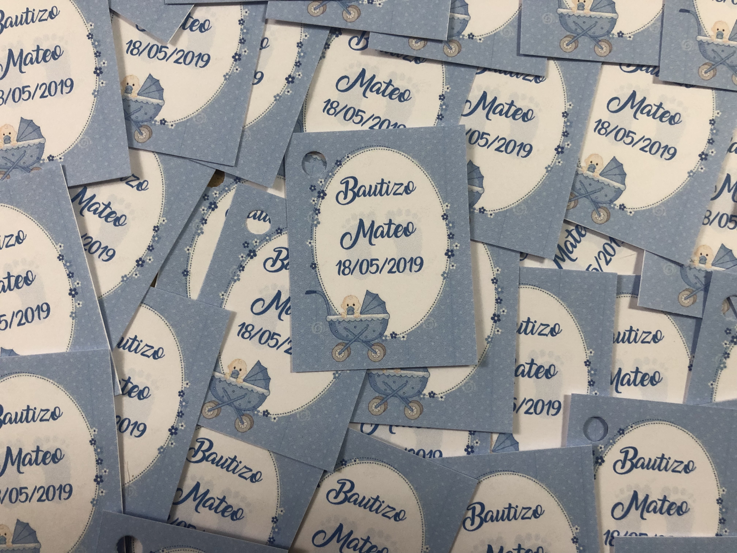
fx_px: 596
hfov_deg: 63.4
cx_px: 368
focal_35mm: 28
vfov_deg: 49.7
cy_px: 276
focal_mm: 4
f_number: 1.8
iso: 50
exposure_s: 1/17
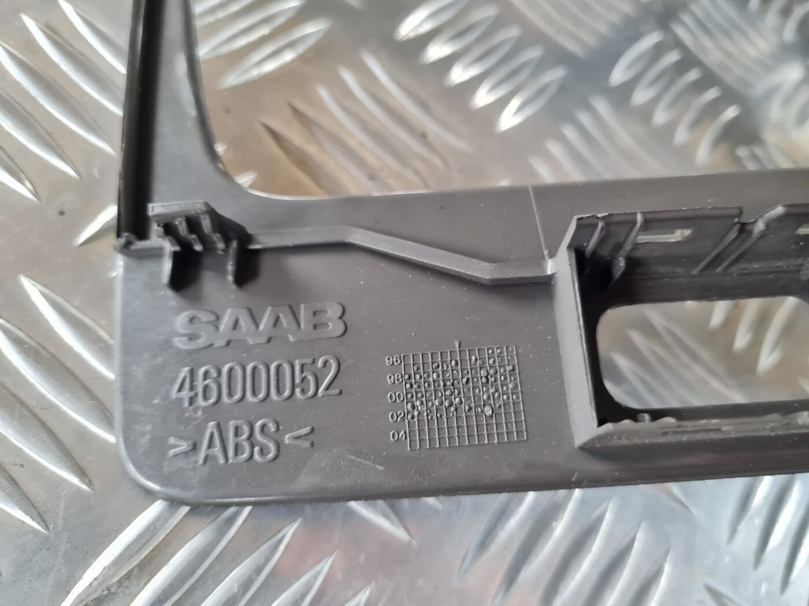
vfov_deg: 53.1
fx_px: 608
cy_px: 303
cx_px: 404
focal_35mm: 26
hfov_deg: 67.3
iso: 250
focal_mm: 5.4
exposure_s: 1/50
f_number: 1.8
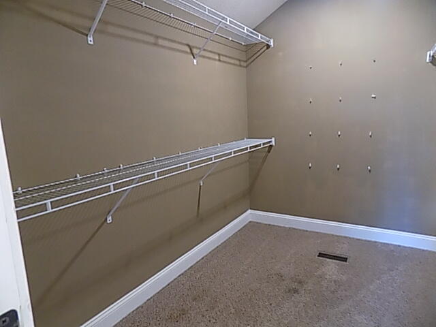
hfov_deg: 73.9
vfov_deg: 58.9
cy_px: 164
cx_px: 218
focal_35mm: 23
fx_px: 290
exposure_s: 1/13
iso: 400
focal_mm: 4
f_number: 3.1
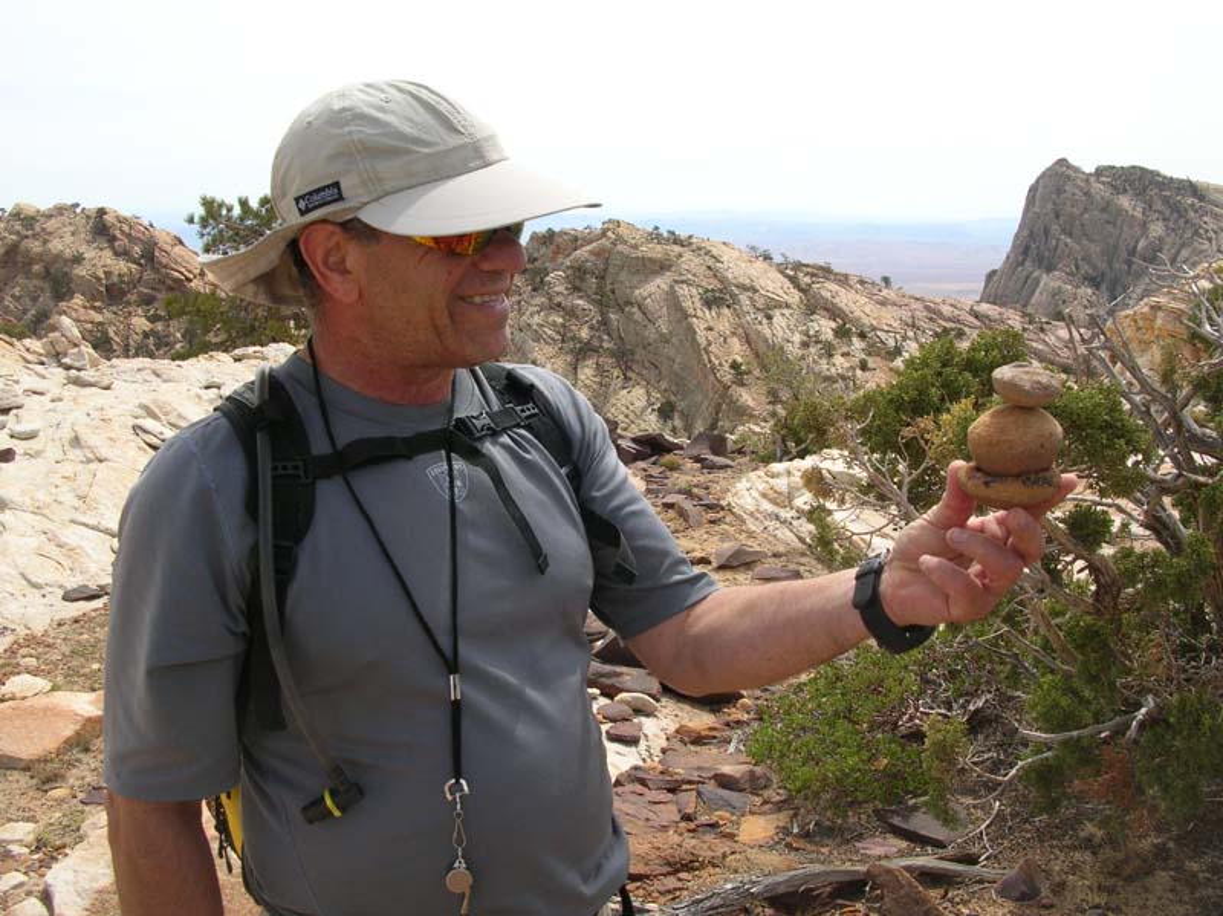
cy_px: 458
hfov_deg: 52.7
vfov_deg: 40.7
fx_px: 1236
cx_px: 612
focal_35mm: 35
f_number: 5.6
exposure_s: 1/218
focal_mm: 5.8
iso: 50
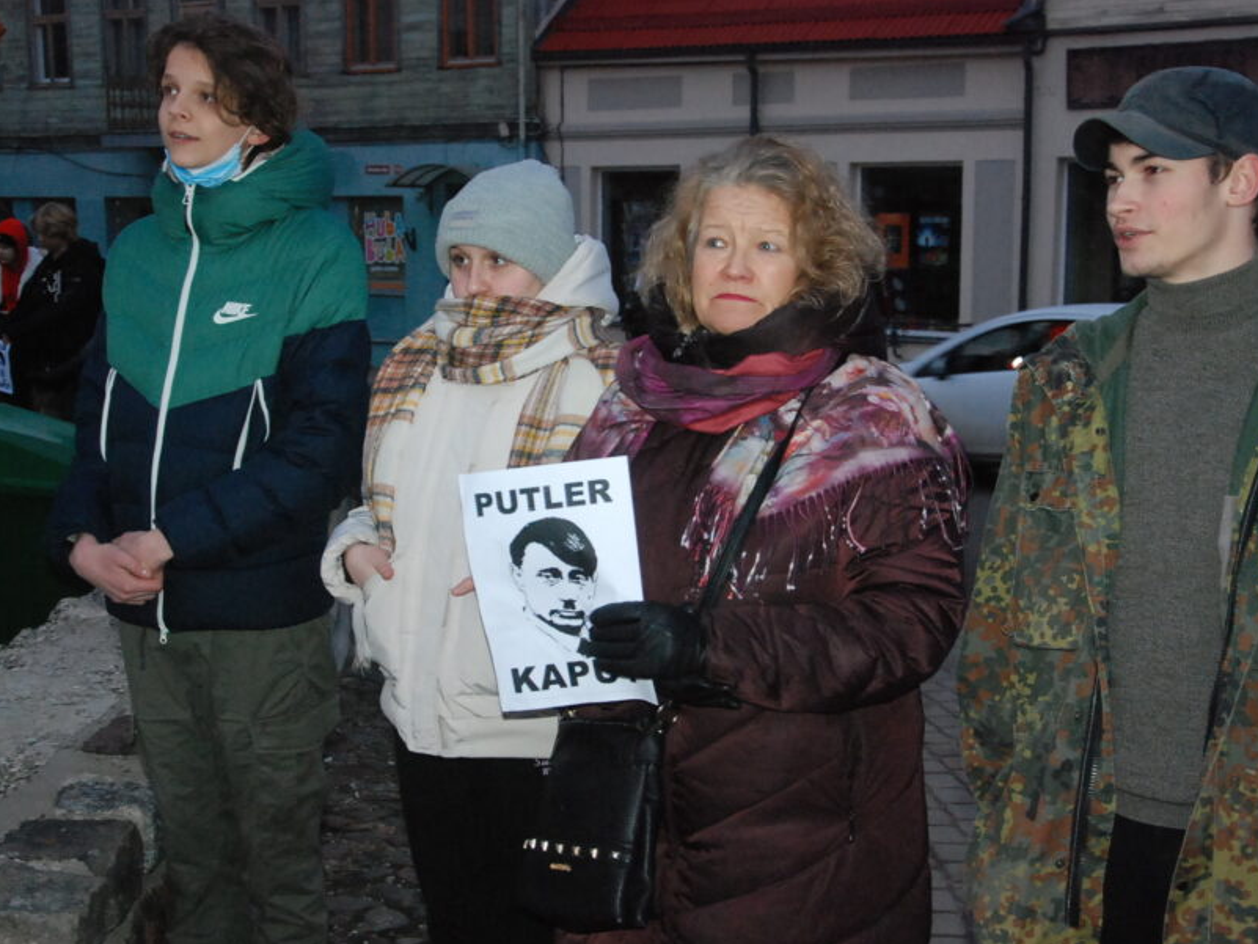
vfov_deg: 30.3
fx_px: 1745
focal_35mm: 48
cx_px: 674
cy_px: 459
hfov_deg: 39.6
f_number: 5.6
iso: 1600
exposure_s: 1/60
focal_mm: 26
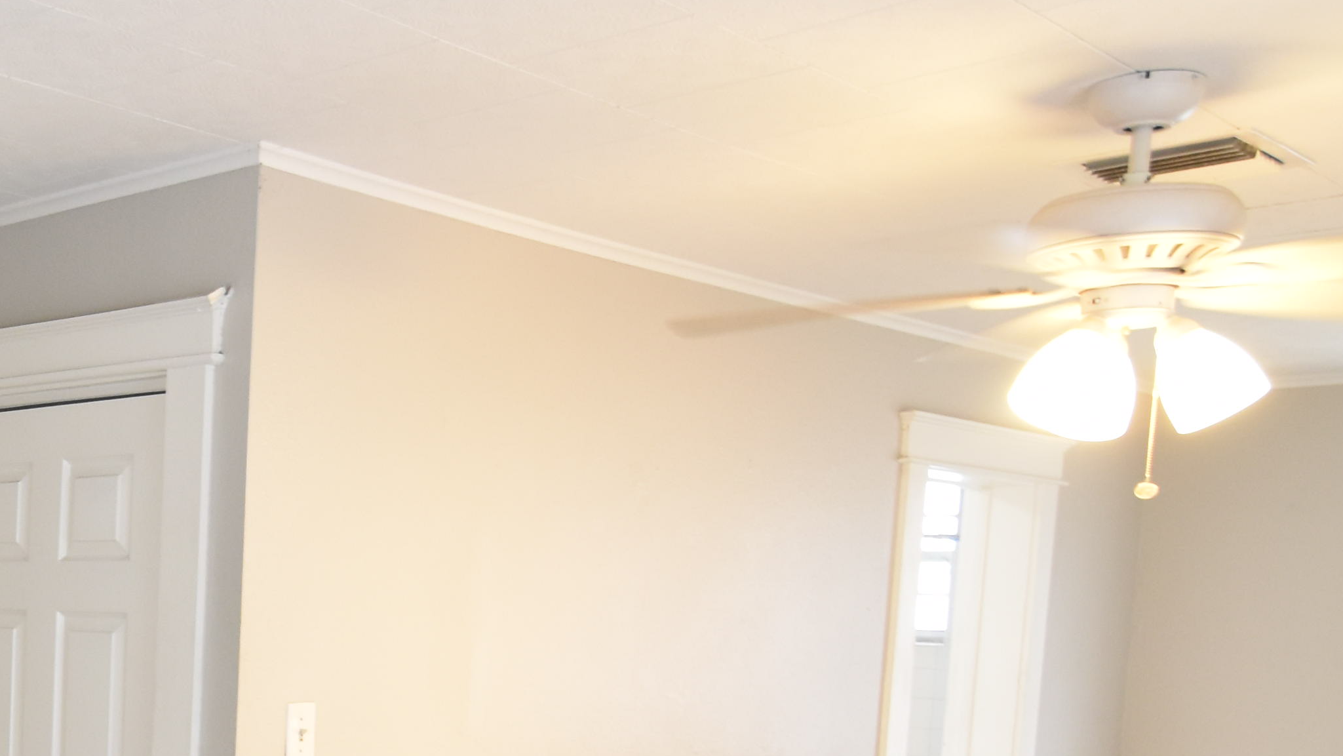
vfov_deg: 24.8
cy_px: 758
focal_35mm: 46
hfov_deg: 40.5
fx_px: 1638
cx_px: 88
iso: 800
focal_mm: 10
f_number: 3.5
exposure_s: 1/30
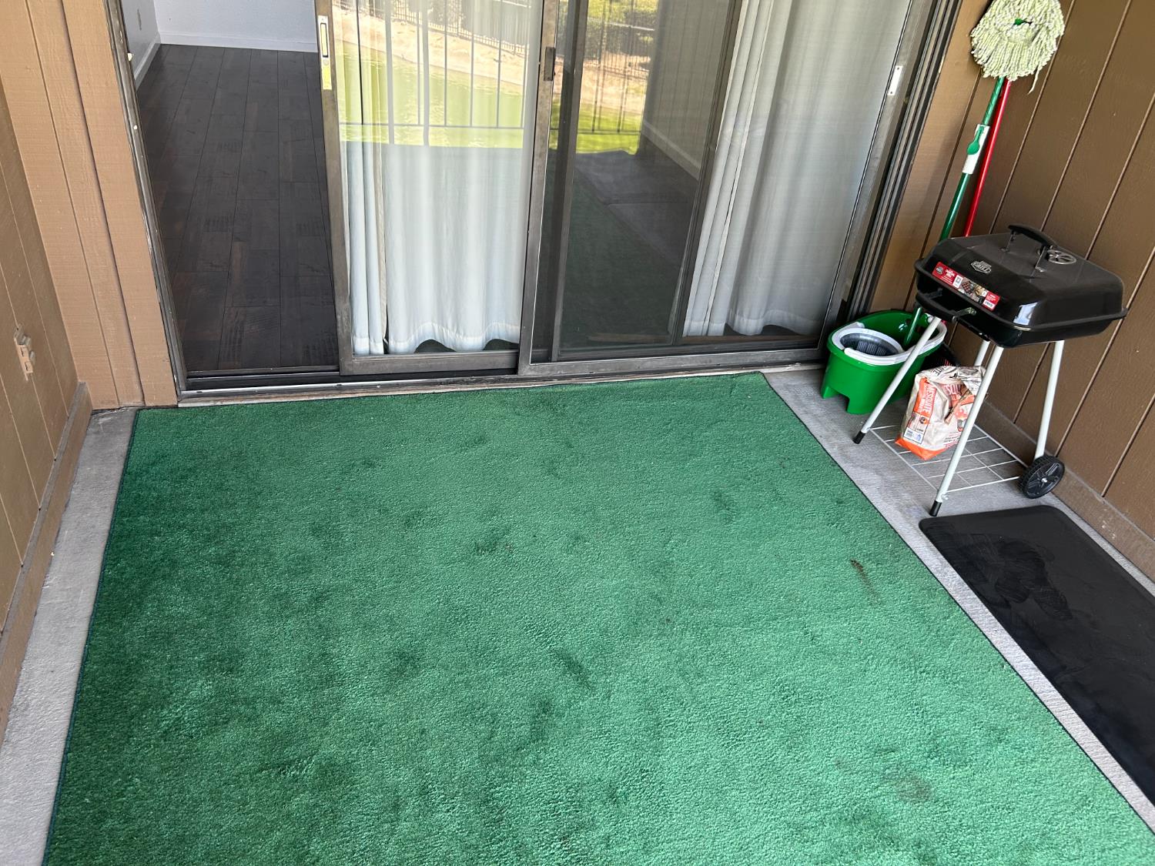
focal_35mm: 26
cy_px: 433
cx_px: 578
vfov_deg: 53.1
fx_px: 868
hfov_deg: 67.3
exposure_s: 1/121
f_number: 1.5
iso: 125
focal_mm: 5.7
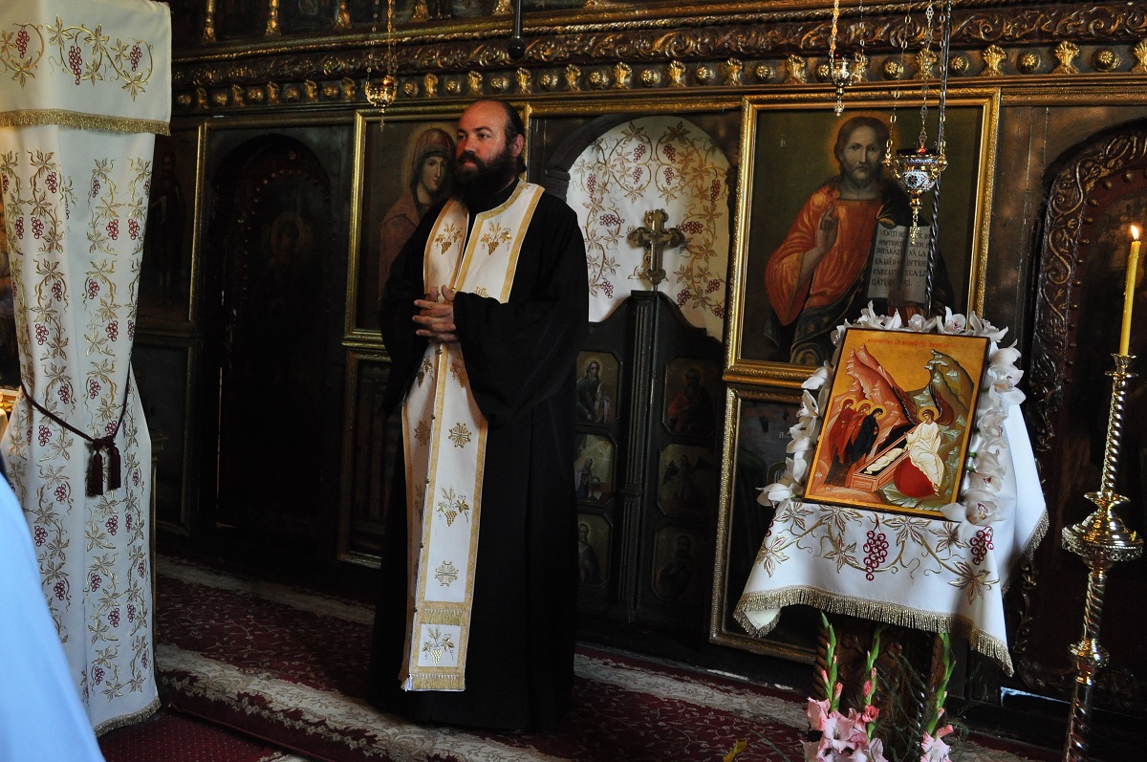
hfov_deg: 53.2
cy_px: 381
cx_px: 574
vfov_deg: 36.8
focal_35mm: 36
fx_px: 1146
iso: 1600
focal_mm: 24
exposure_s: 1/40
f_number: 7.1
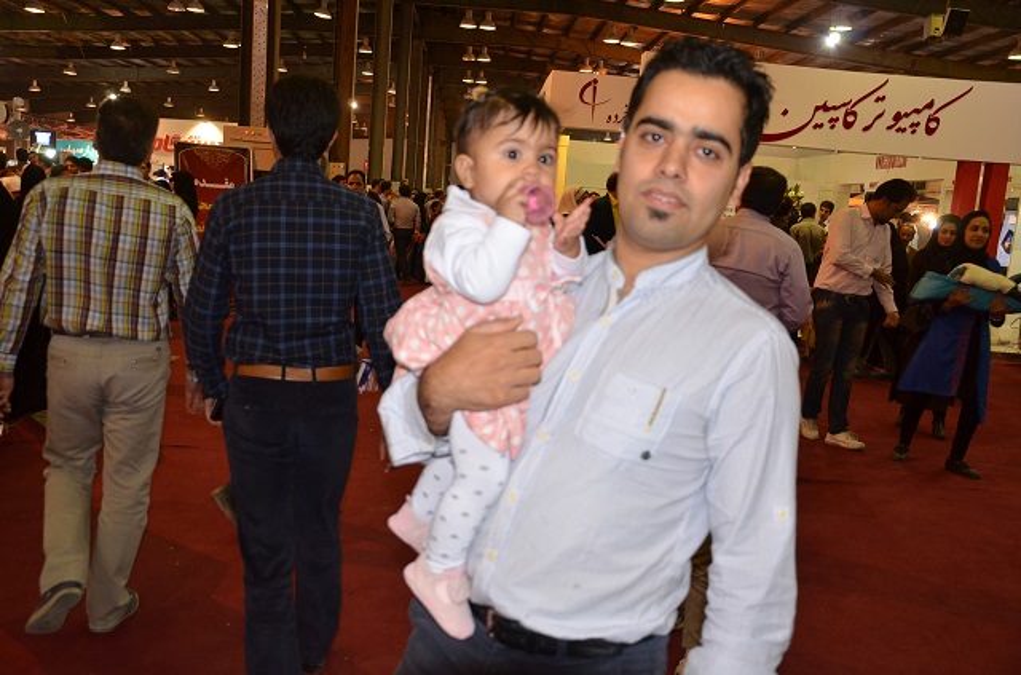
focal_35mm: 33
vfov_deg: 39.7
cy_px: 338
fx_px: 933
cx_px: 510
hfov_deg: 57.4
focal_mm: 22
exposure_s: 1/60
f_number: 3.8
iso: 800
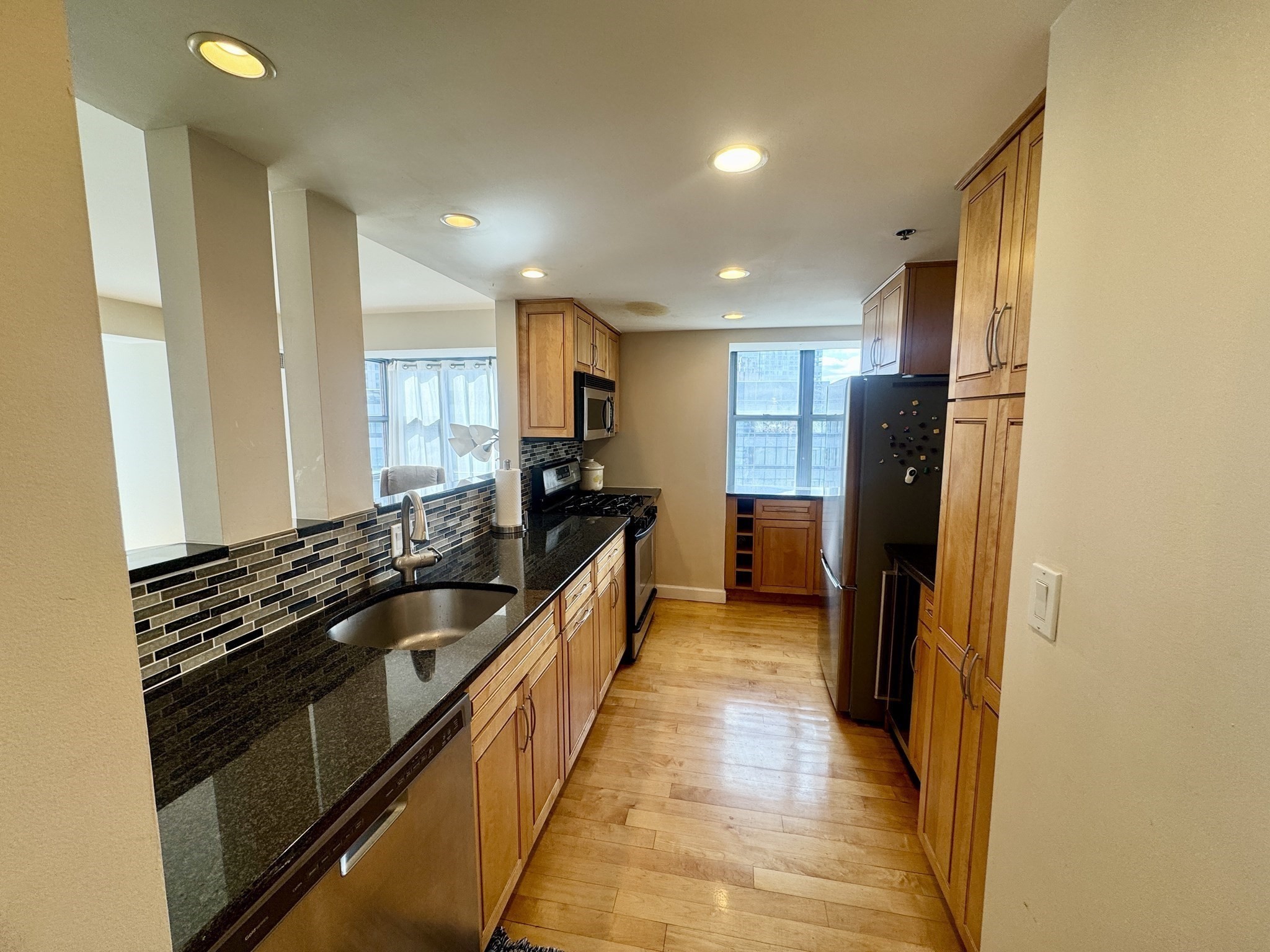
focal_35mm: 14
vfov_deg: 85.7
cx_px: 635
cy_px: 476
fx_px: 514
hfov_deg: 102.1
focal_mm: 2.22
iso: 64
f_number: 2.2
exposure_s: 1/120
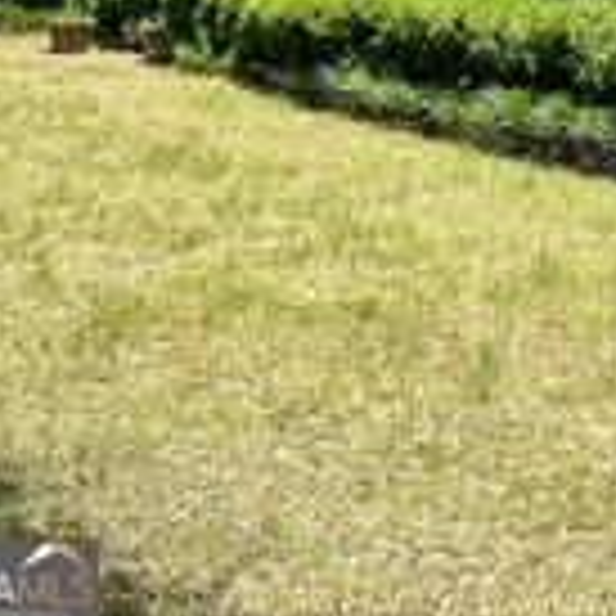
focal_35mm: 84
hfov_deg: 18.0
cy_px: -218
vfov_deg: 18.9
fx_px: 1691
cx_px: 971
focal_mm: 5.7
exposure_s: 1/3704
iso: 50
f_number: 1.5
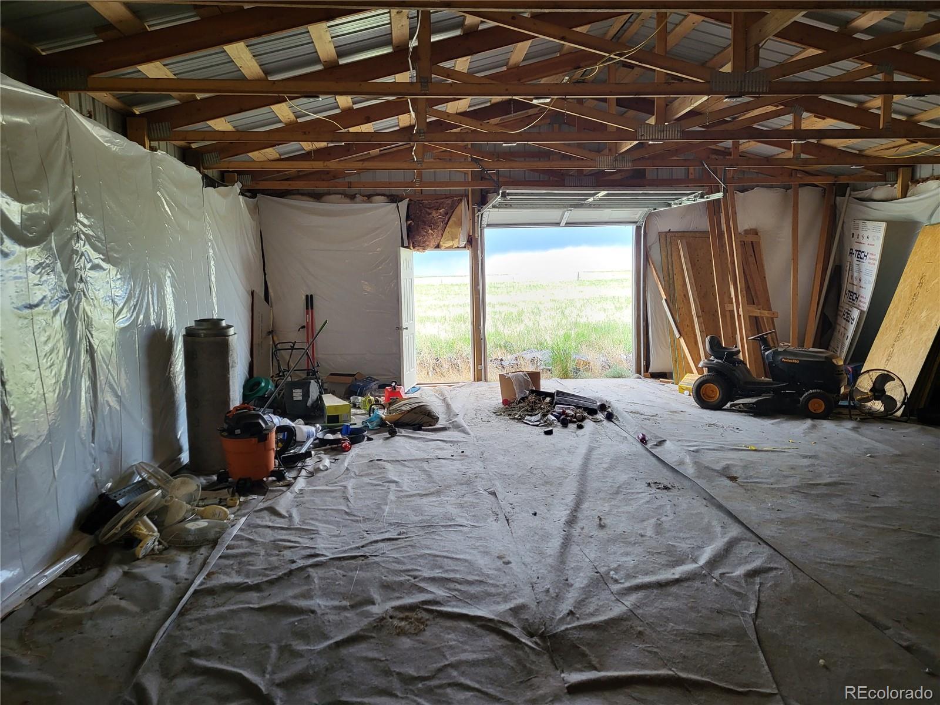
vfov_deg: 53.1
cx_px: 470
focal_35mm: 26
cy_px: 352
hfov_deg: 67.3
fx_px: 706
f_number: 1.8
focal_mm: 5.4
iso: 200
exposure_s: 1/60
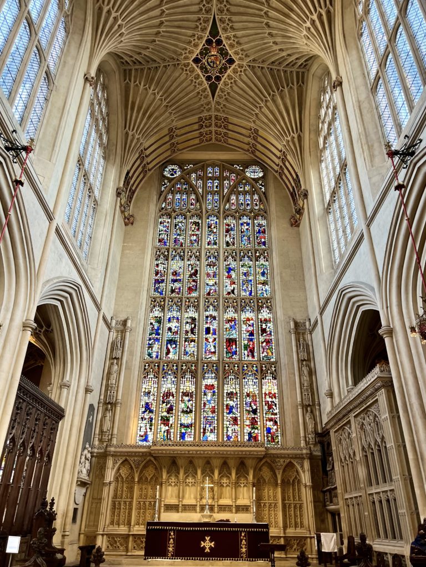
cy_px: 284
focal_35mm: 26
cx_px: 213
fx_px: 427
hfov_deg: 53.1
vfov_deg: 67.3
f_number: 1.5
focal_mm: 5.7
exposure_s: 1/121
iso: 100
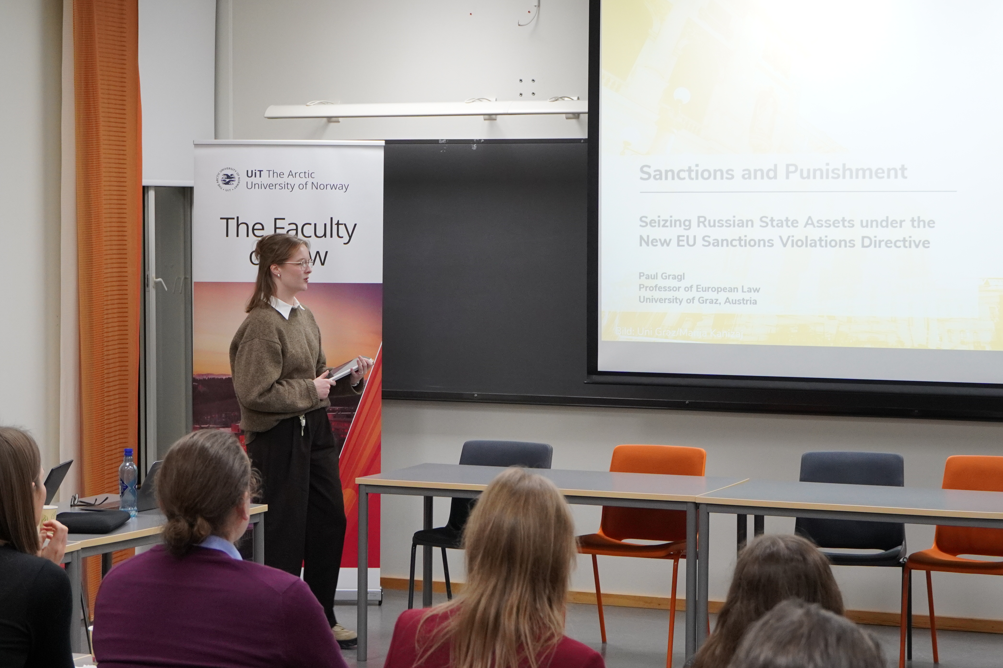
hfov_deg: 21.9
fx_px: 2583
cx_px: 385
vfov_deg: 14.8
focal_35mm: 93
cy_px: 330
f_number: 5
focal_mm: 43
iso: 1000
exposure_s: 1/80
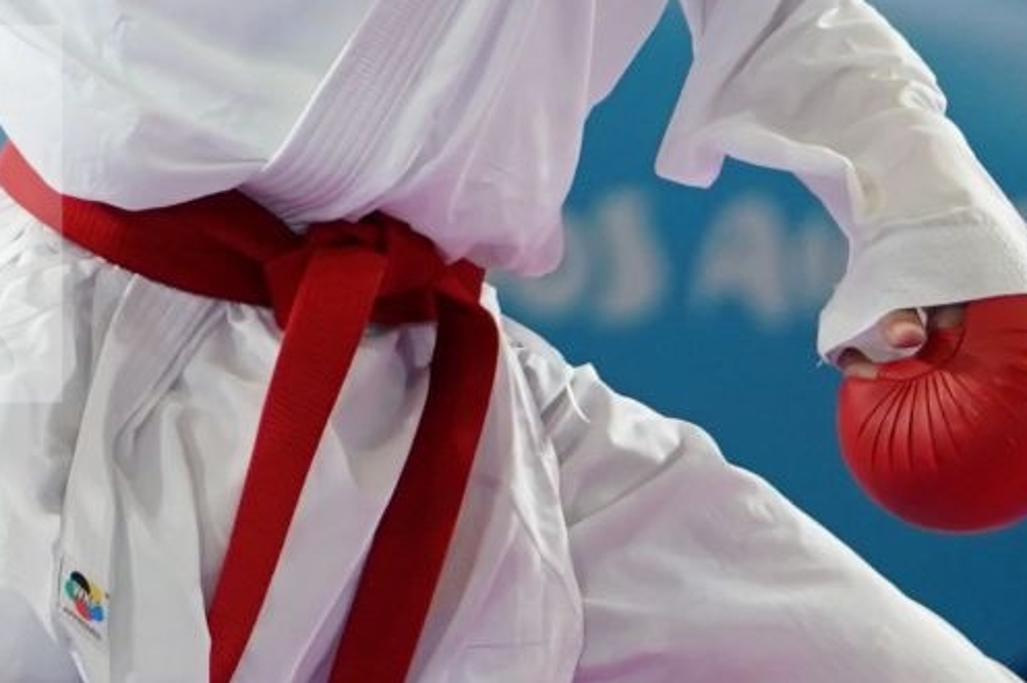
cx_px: -130
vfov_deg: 1.6
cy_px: -522
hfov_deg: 2.5
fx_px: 23918
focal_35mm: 839
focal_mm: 154
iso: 1600
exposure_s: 1/1000
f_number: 2.8
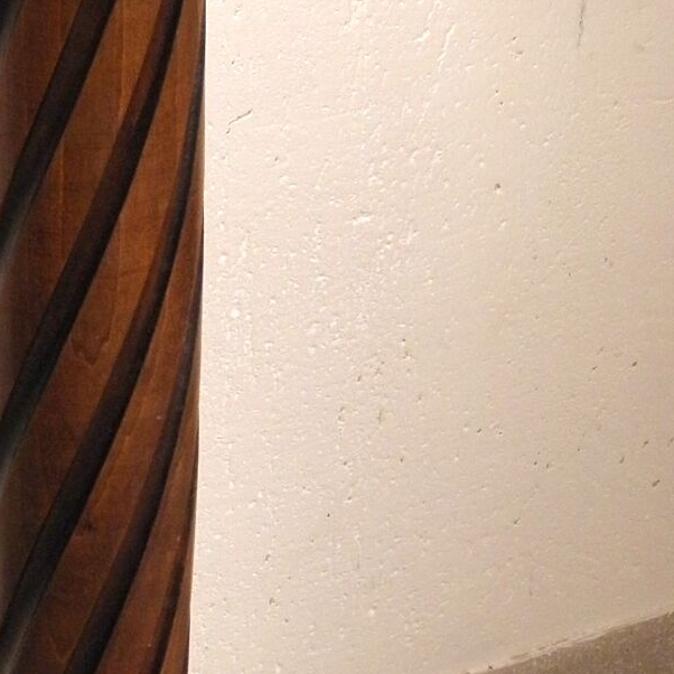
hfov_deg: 11.3
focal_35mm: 154
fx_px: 3392
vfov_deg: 11.3
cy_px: 293
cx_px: 155
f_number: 3.8
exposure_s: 1/40
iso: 160
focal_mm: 7.5
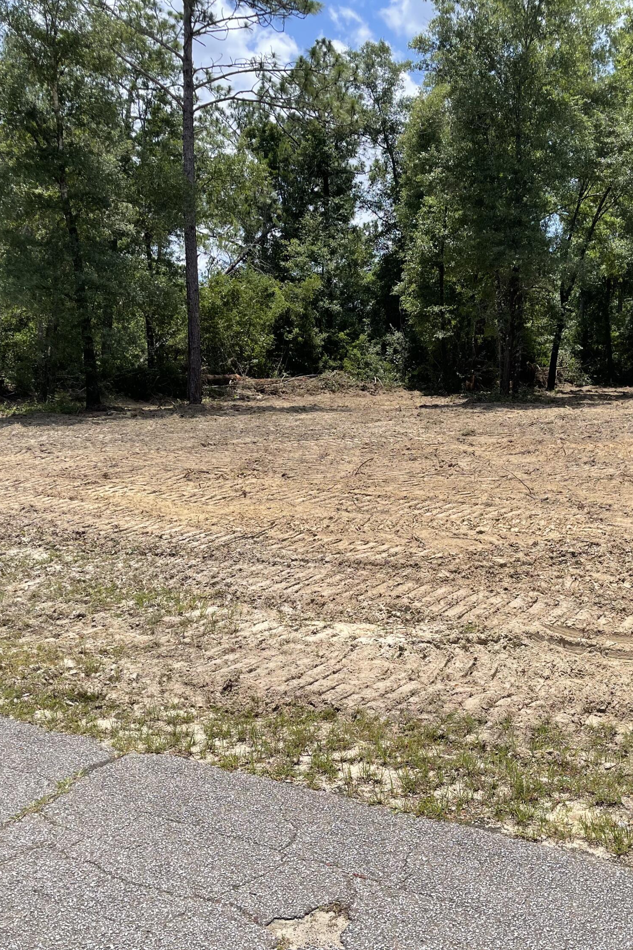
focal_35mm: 35
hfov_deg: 37.7
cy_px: 472
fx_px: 923
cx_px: 383
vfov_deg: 54.4
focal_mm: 5.1
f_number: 1.6
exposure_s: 1/2924
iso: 32
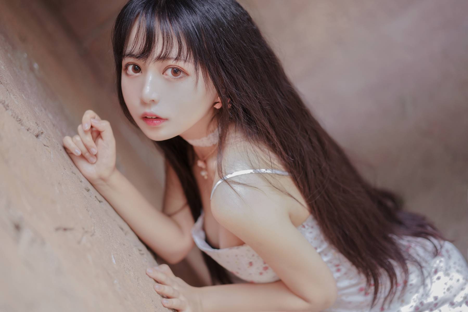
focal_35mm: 55
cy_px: 156
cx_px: 234
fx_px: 715
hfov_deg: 36.2
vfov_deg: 24.6
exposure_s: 1/200
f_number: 1.8
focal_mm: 55
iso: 400
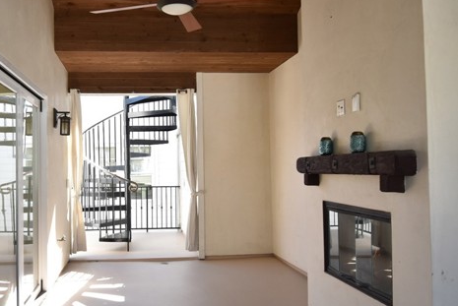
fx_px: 420
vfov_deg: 40.0
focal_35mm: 33
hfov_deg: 56.3
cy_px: 156
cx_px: 165
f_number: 4
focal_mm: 16
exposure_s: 1/500
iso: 640
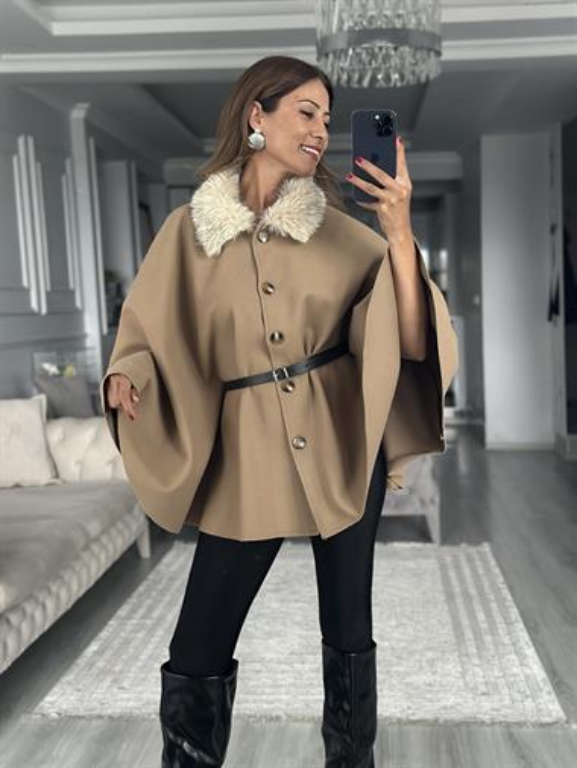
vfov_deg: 39.6
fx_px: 1066
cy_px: 384
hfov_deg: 30.3
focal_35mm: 48
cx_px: 288
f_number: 1.78
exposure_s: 1/40
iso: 500
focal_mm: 6.86
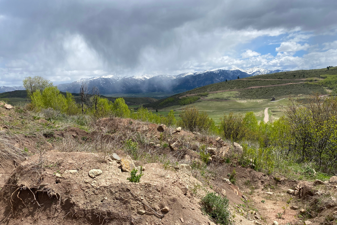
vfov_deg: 46.3
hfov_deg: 65.5
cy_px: 129
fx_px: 262
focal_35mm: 28
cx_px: 170
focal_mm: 4.25
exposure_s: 1/3497
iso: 32
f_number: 1.8
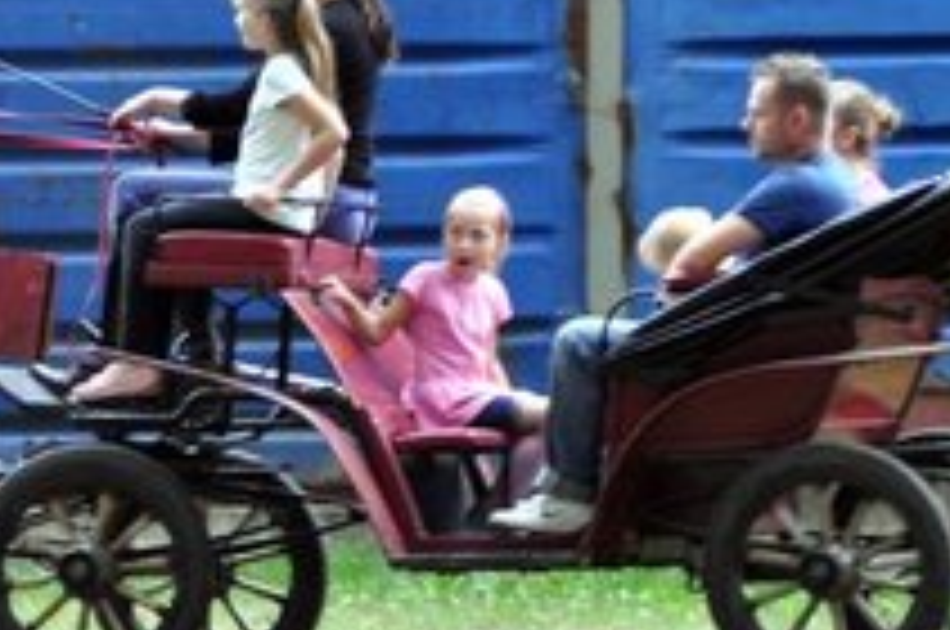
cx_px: 14
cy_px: 310
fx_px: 14149
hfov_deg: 3.8
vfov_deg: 2.6
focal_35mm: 537
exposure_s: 1/60
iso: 450
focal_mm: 116
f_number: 5.6
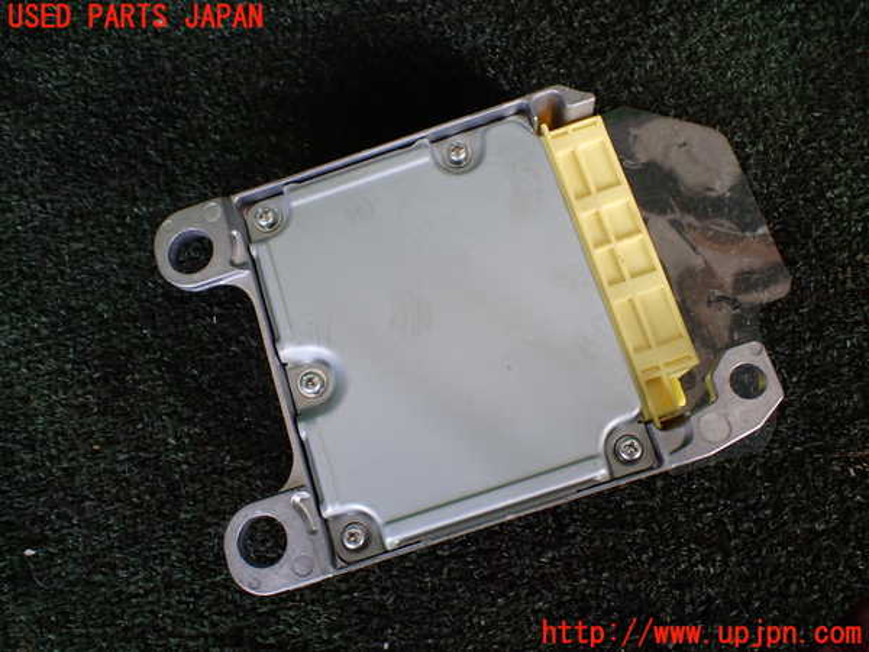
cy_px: 326
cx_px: 434
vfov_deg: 46.8
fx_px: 753
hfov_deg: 60.0
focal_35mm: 30
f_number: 2.3
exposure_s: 1/125
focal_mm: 5.4
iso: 200
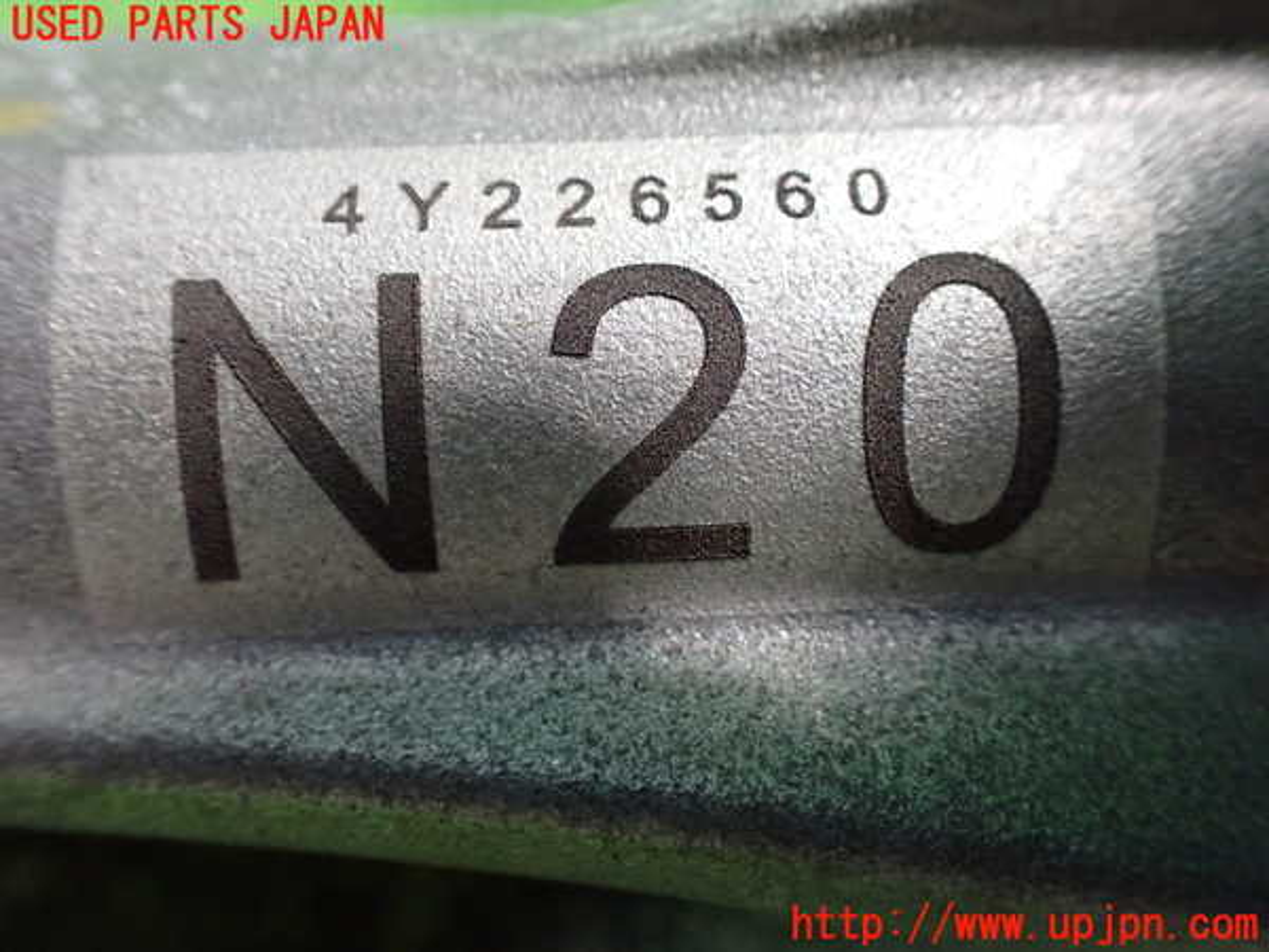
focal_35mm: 30
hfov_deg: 60.0
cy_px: 476
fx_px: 1100
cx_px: 634
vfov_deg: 46.8
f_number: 2.3
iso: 1000
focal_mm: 5.4
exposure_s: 1/30
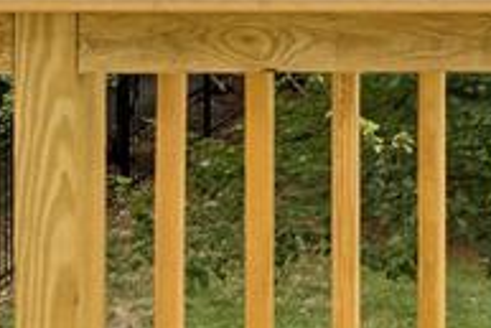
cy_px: -272
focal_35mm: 112
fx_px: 1529
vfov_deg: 11.3
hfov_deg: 15.9
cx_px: 845
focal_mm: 10
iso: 200
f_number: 5
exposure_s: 1/125
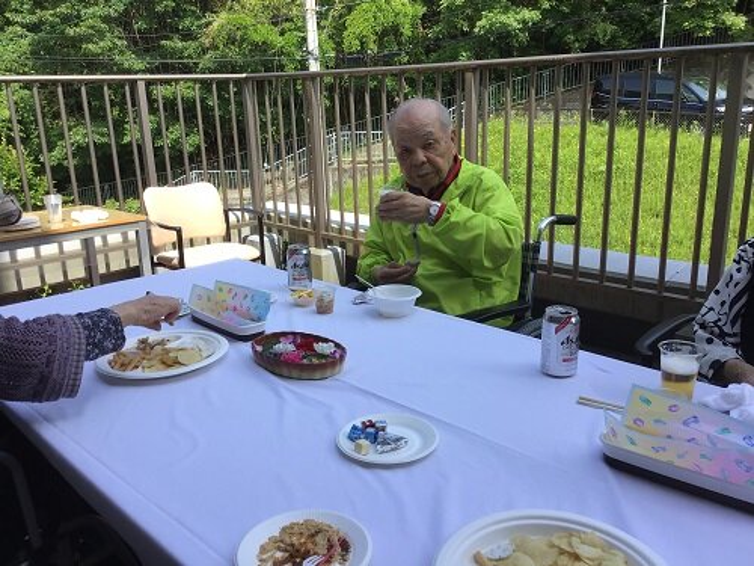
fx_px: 675
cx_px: 377
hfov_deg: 58.4
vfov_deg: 45.4
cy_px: 283
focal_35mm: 31
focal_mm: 3.3
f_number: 2.4
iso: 25
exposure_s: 1/562
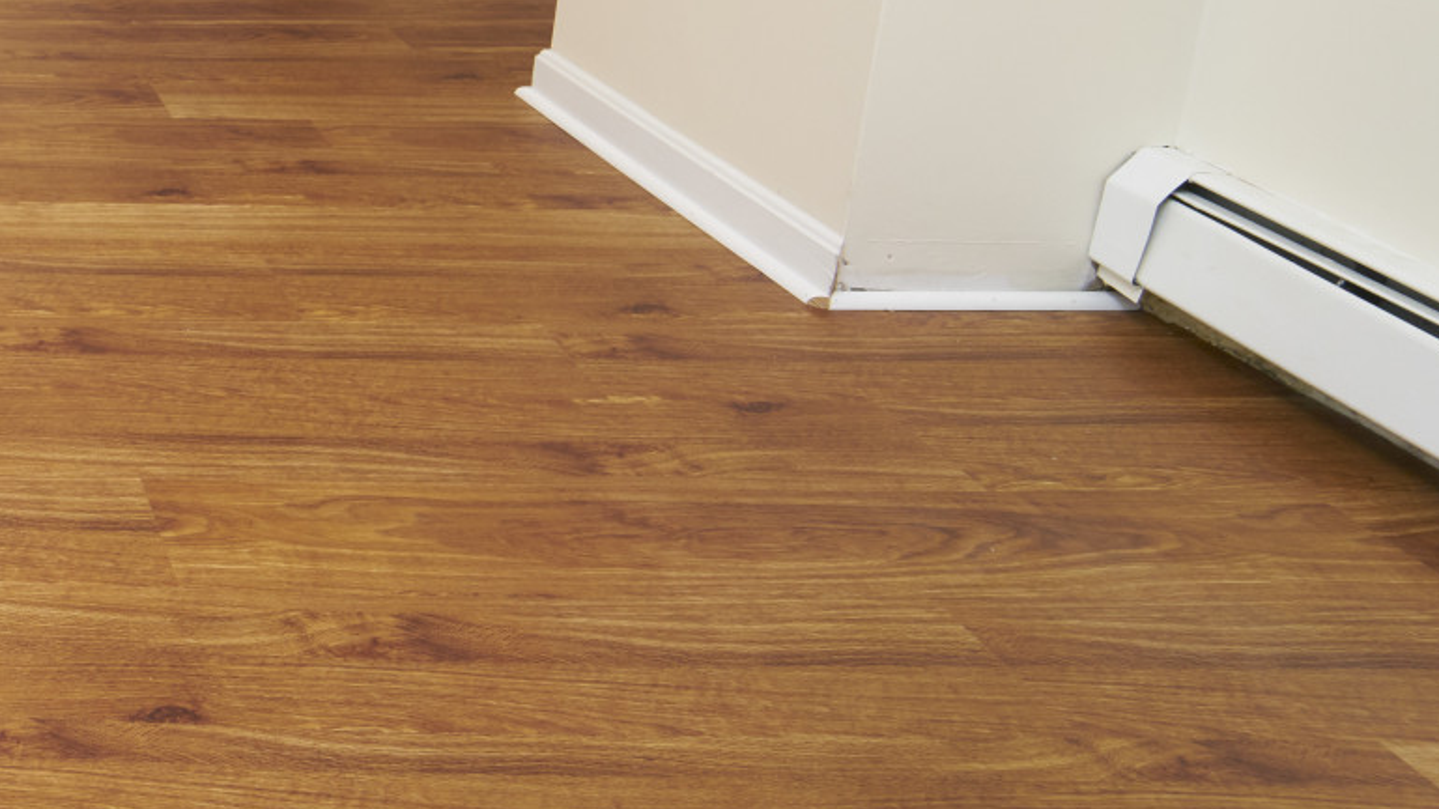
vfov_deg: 27.4
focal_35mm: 39
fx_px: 1488
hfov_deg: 37.8
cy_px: -118
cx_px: -314
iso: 320
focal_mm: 14
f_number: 7.1
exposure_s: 1/20
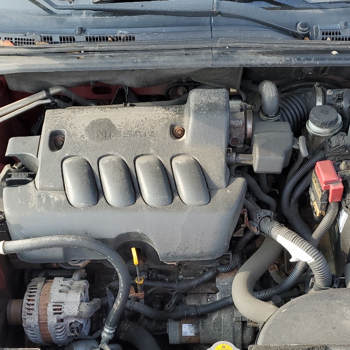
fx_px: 549
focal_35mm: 48
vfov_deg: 34.7
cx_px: 207
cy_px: 256
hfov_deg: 35.3
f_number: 1.5
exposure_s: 1/312
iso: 50
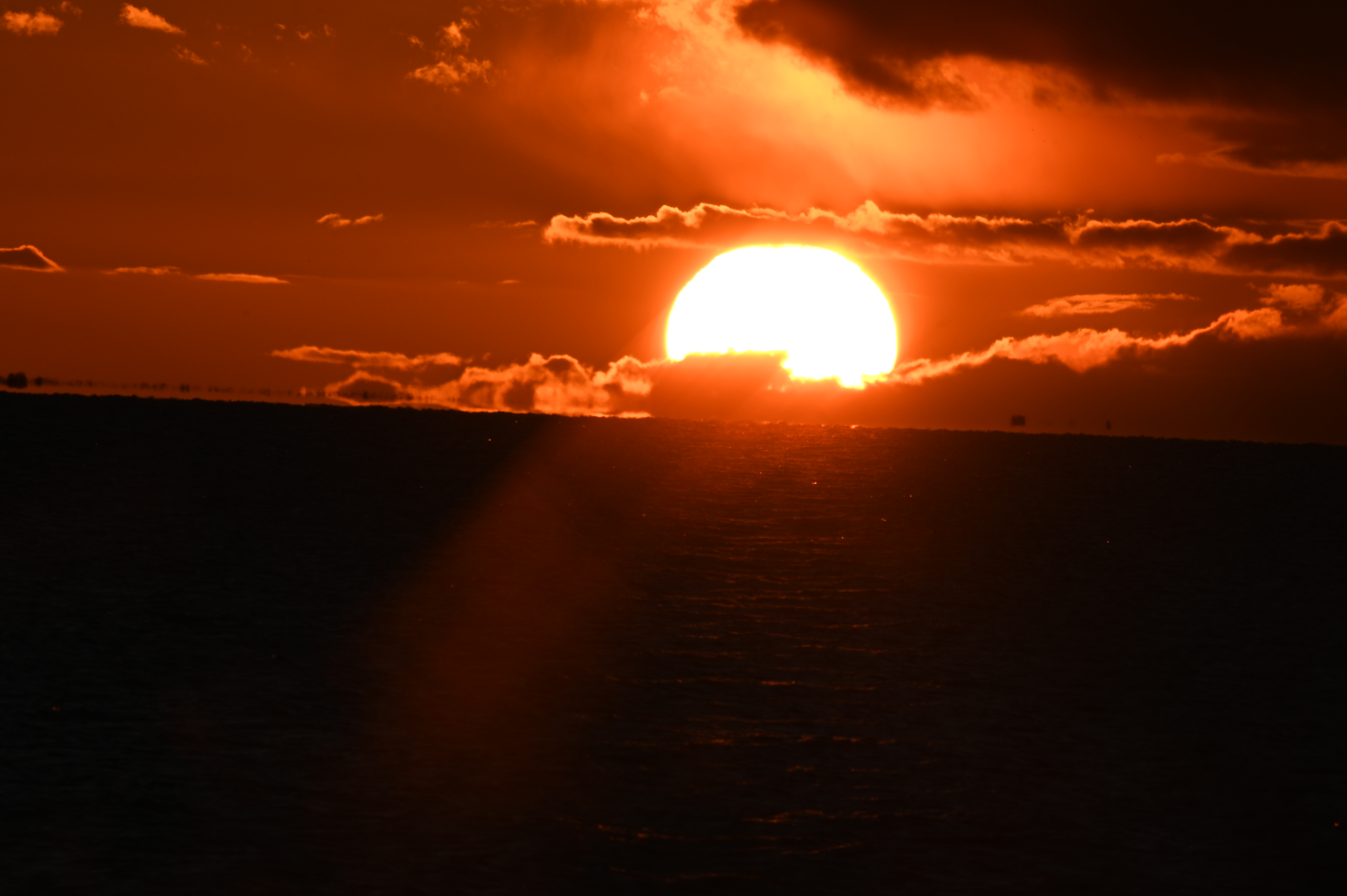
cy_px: 465
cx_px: 834
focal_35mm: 637
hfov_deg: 3.2
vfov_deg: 2.2
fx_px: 23819
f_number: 16
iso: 100
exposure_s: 1/500
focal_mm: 500
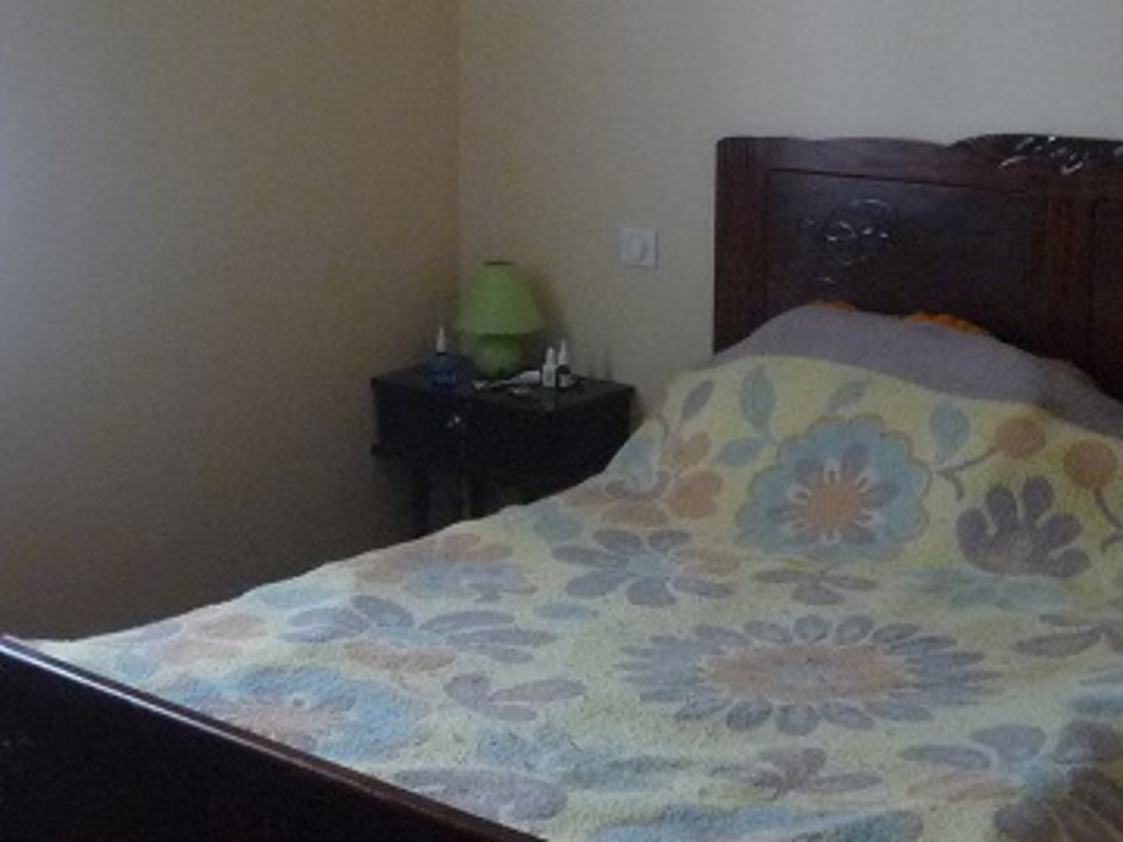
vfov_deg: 24.2
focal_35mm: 60
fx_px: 1946
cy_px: 215
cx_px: 505
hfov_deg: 32.2
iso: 400
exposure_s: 1/20
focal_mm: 4.4
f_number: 2.8
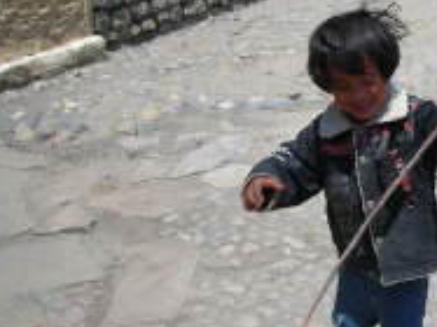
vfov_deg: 18.9
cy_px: 149
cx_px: 421
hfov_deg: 24.1
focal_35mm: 78
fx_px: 984
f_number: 6.4
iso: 50
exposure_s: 1/180
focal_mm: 6.3
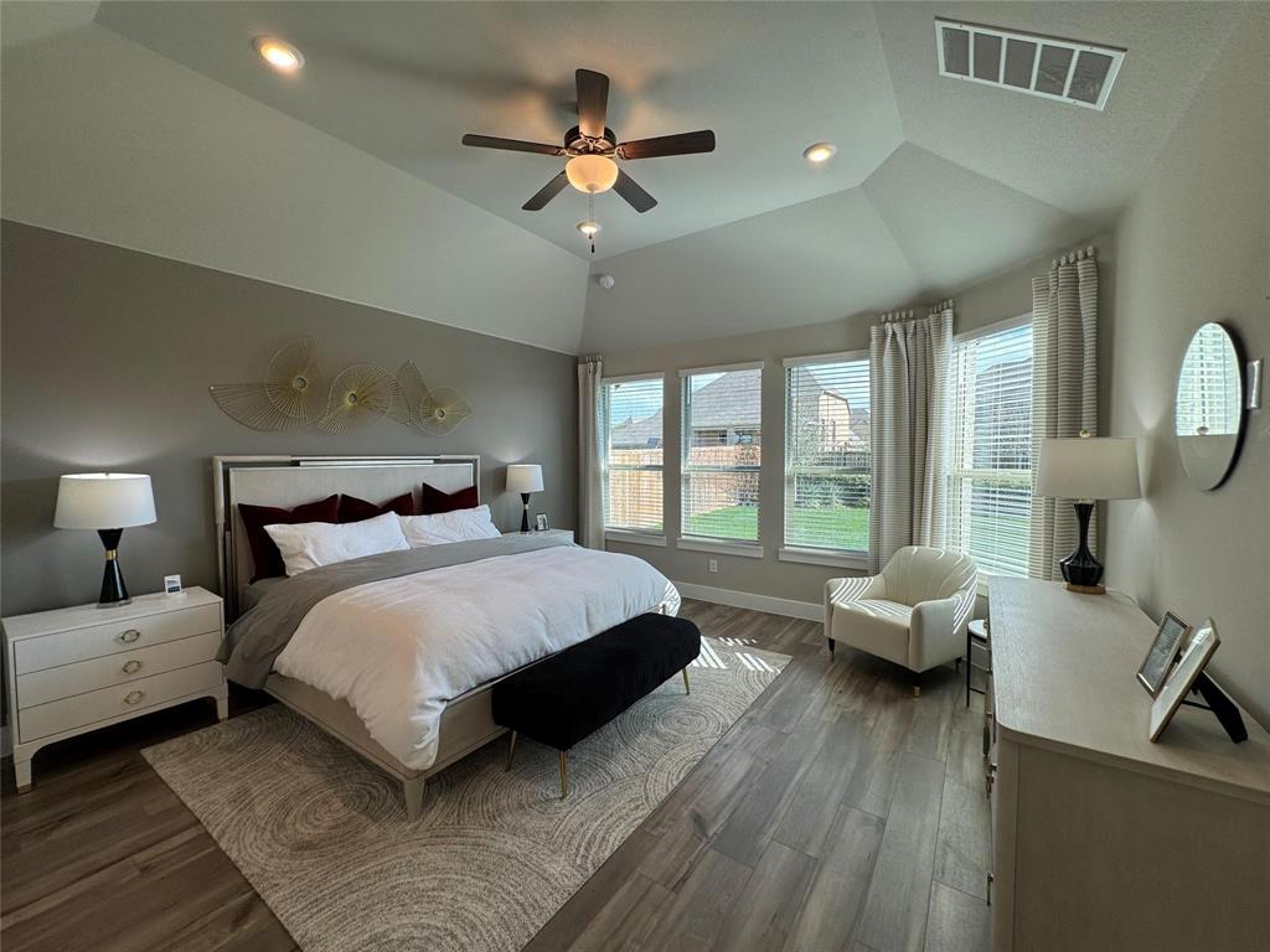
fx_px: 514
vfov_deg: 85.7
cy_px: 476
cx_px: 635
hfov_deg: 102.1
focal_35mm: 14
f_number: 2.2
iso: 40
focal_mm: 2.22
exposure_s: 1/160
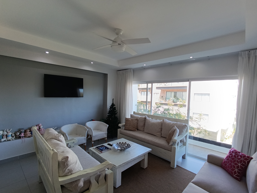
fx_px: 126
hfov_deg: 91.0
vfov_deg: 74.7
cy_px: 101
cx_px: 131
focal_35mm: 17
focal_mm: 1.65
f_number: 2.2
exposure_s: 1/100
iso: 80
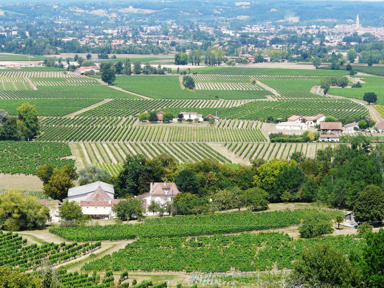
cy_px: 144
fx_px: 1531
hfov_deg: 14.3
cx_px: 192
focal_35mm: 138
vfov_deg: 10.7
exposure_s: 1/400
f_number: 5.6
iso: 100
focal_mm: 22.6
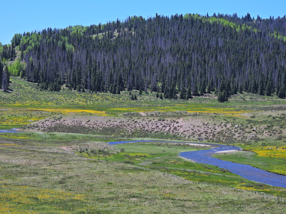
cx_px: 143
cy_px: 107
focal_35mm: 85
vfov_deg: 17.4
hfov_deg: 23.0
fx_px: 702
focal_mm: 15.2
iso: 100
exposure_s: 1/1000
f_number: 4
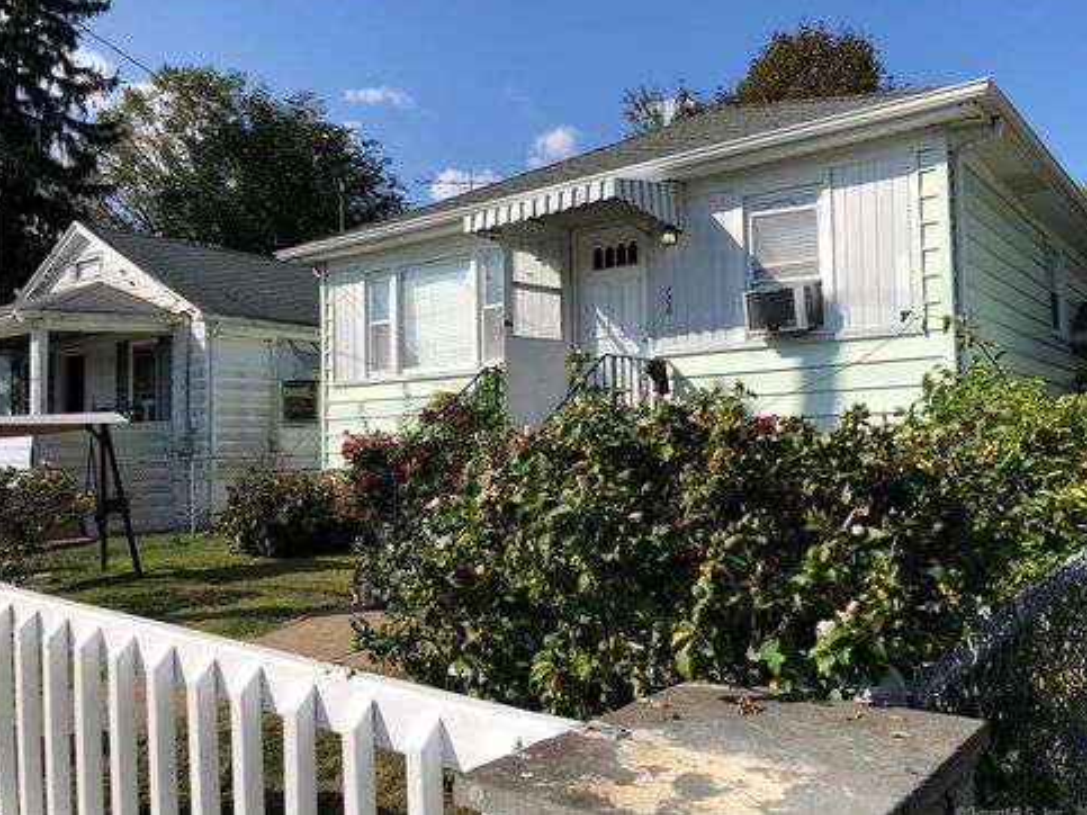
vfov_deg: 48.2
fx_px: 910
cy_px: 402
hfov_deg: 61.7
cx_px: 551
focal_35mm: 29
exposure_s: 1/2315
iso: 20
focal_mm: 4
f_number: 1.8
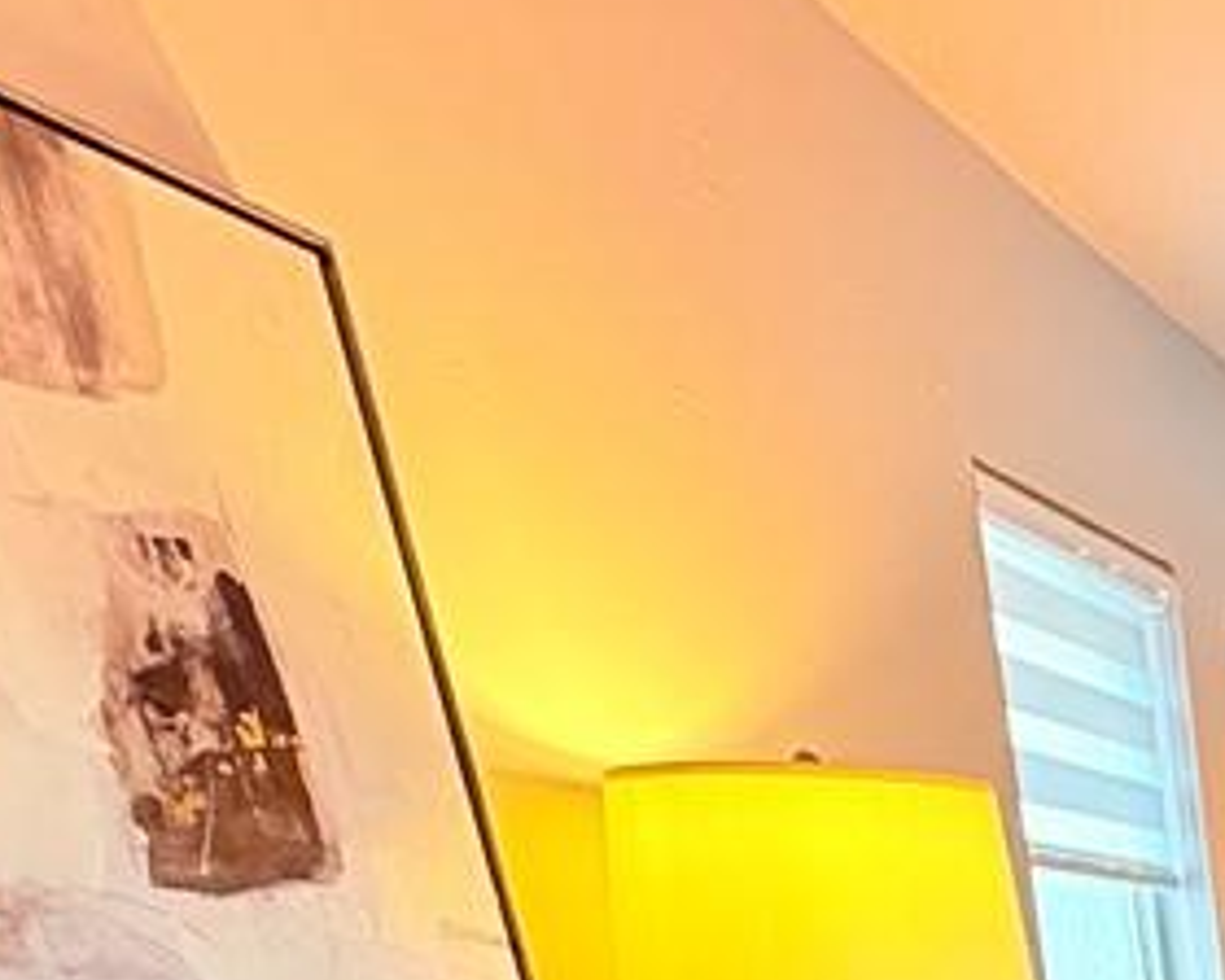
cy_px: 1540
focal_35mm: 50
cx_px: 1689
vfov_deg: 23.2
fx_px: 1813
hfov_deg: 28.6
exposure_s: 1/60
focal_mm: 2.22
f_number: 2.2
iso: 400
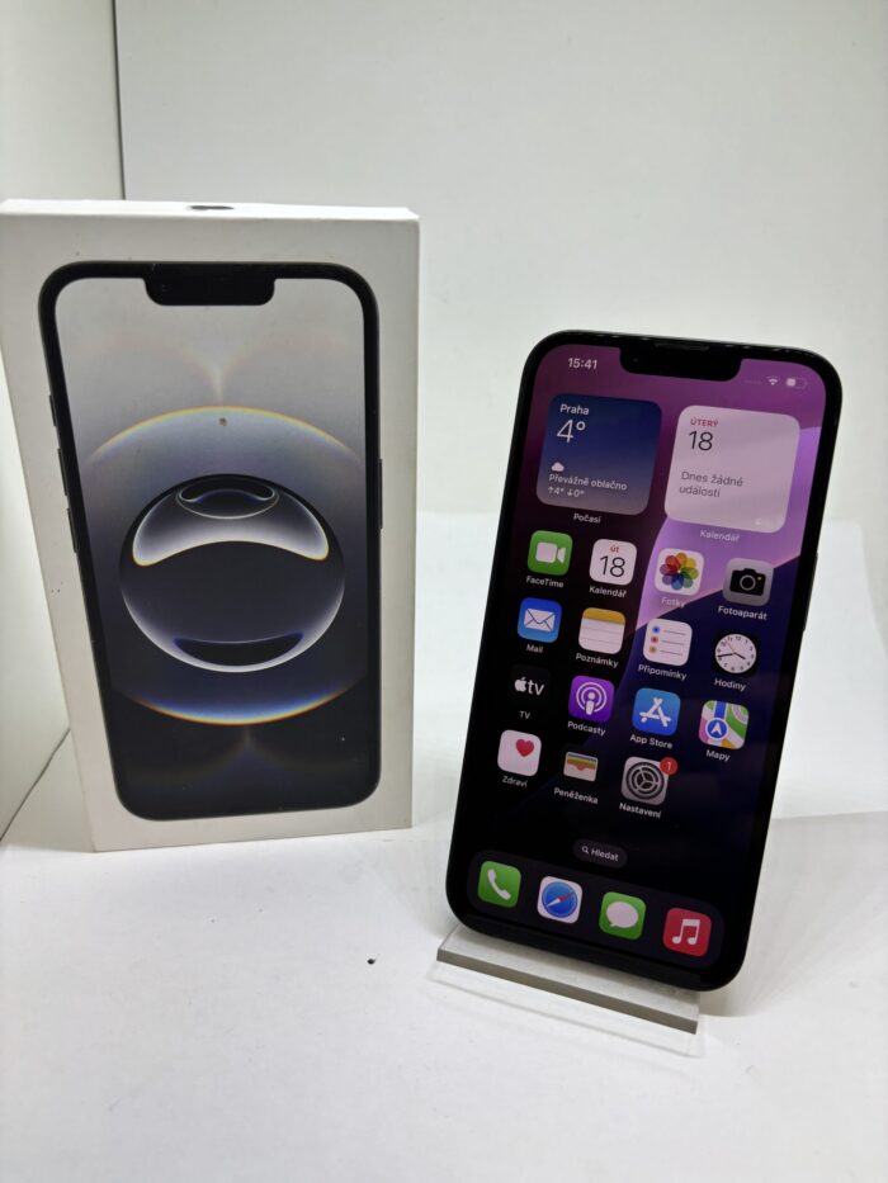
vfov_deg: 67.3
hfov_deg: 53.1
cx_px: 444
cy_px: 592
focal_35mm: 26
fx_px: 889
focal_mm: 5.96
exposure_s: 1/121
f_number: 1.6
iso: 50
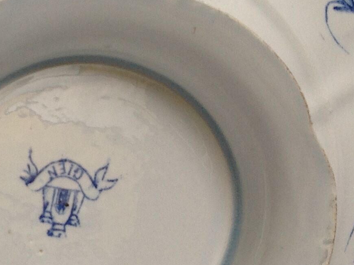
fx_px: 1062
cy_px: 261
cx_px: -6
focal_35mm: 104
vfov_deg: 14.0
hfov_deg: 18.4
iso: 64
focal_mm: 4.28
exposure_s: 1/60
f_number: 2.4
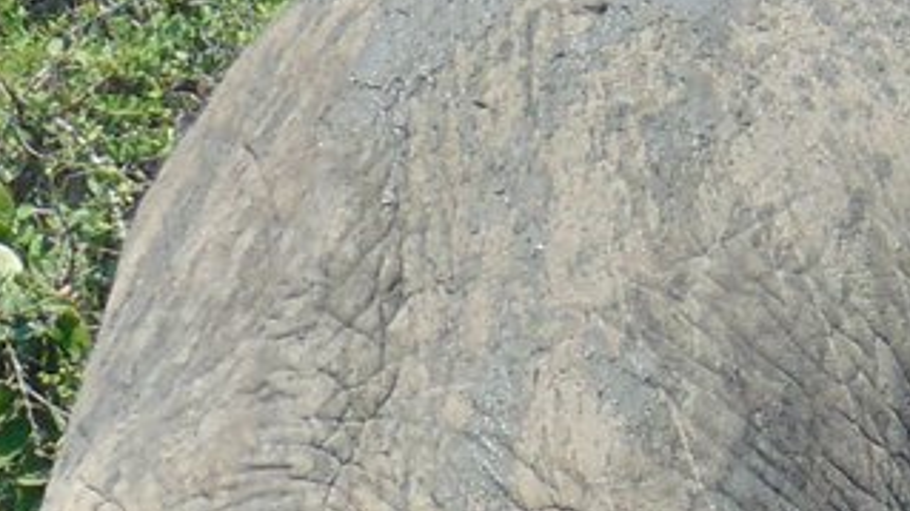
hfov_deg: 1.3
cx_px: 847
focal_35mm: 1677
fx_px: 40442
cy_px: 551
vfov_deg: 0.7
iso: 80
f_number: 4.2
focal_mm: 55.1
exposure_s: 1/500
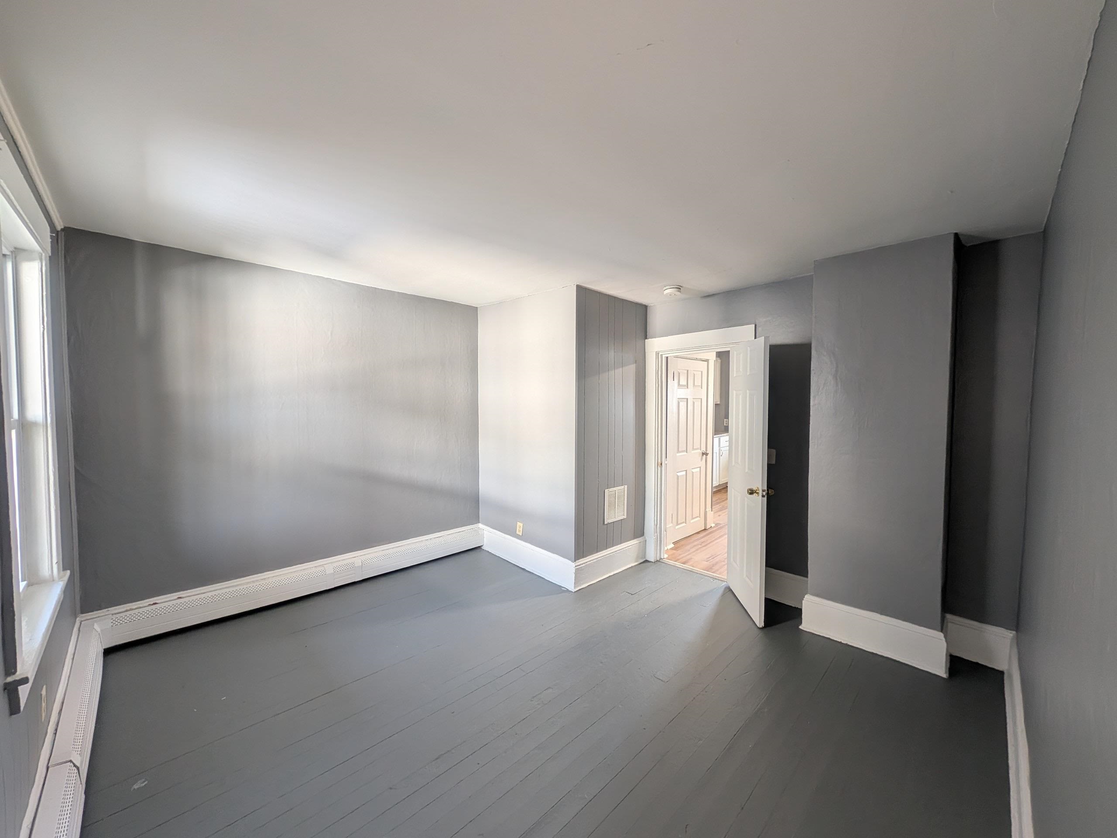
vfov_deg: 94.5
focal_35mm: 12
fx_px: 387
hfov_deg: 110.5
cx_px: 558
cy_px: 419
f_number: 1.7
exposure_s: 1/23.4
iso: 83
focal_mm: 2.02
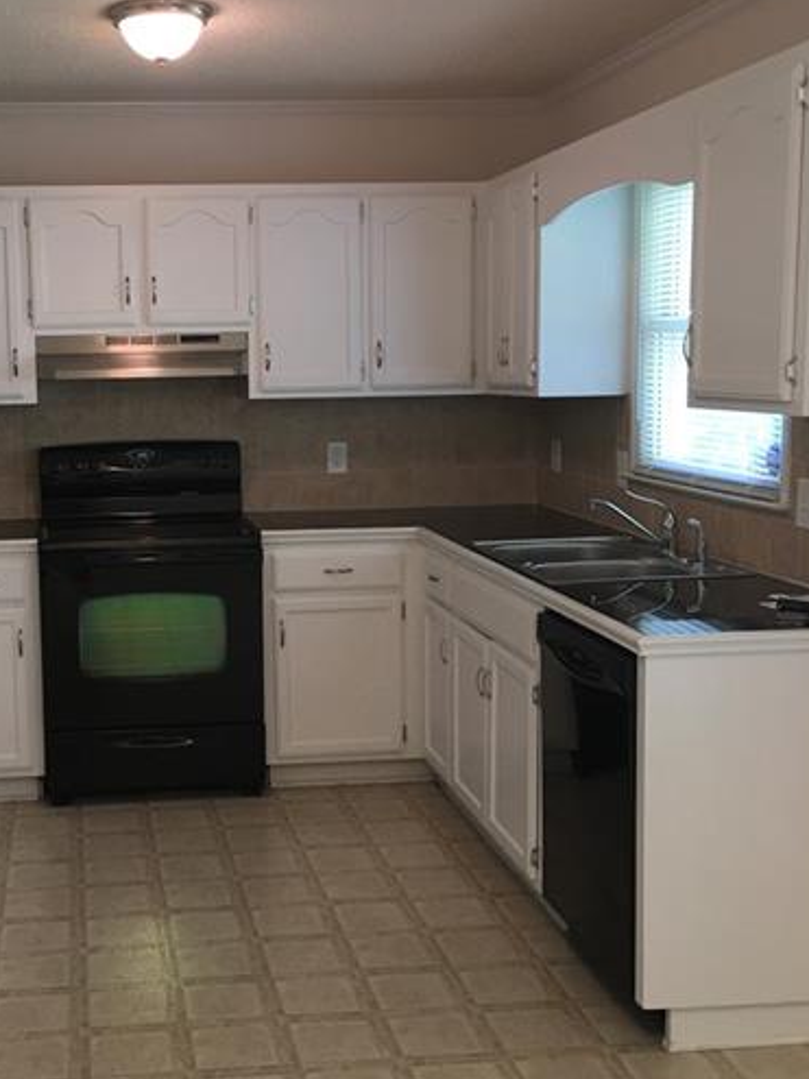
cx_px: 198
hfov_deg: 31.6
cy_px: 538
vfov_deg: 42.1
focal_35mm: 45
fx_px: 1403
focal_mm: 4.15
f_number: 2.2
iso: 25
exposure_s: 1/15
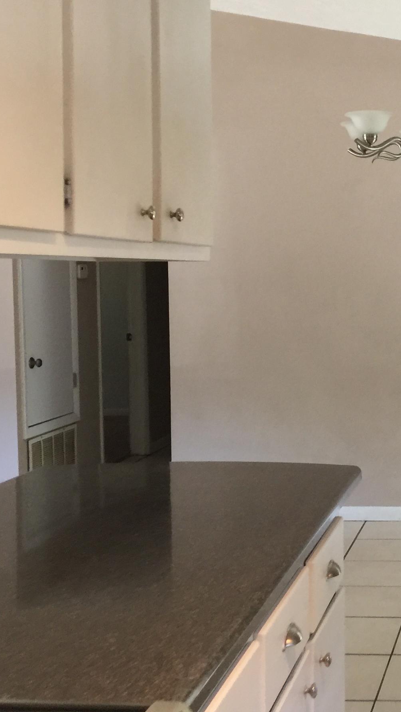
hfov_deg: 21.2
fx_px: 1002
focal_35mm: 53
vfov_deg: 39.1
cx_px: 471
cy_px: 326
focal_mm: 4.15
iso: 64
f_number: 2.2
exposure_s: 1/15
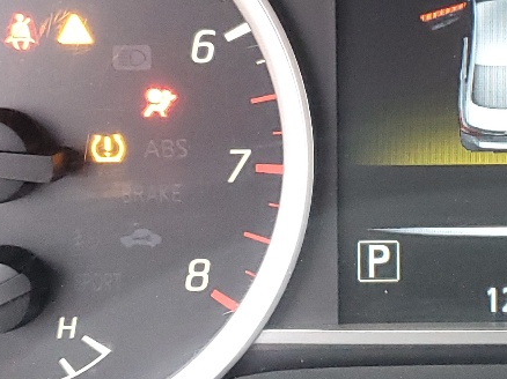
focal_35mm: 95
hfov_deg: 20.4
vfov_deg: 15.5
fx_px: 1391
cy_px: 120
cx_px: 418
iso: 372
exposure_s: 1/60.2
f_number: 1.5
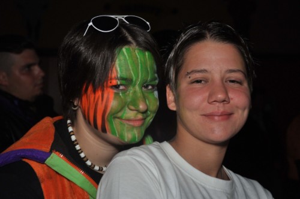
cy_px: 100
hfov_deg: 31.9
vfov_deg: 21.5
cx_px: 150
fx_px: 524
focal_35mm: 63
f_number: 4.8
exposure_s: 1/60
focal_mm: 42
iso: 560
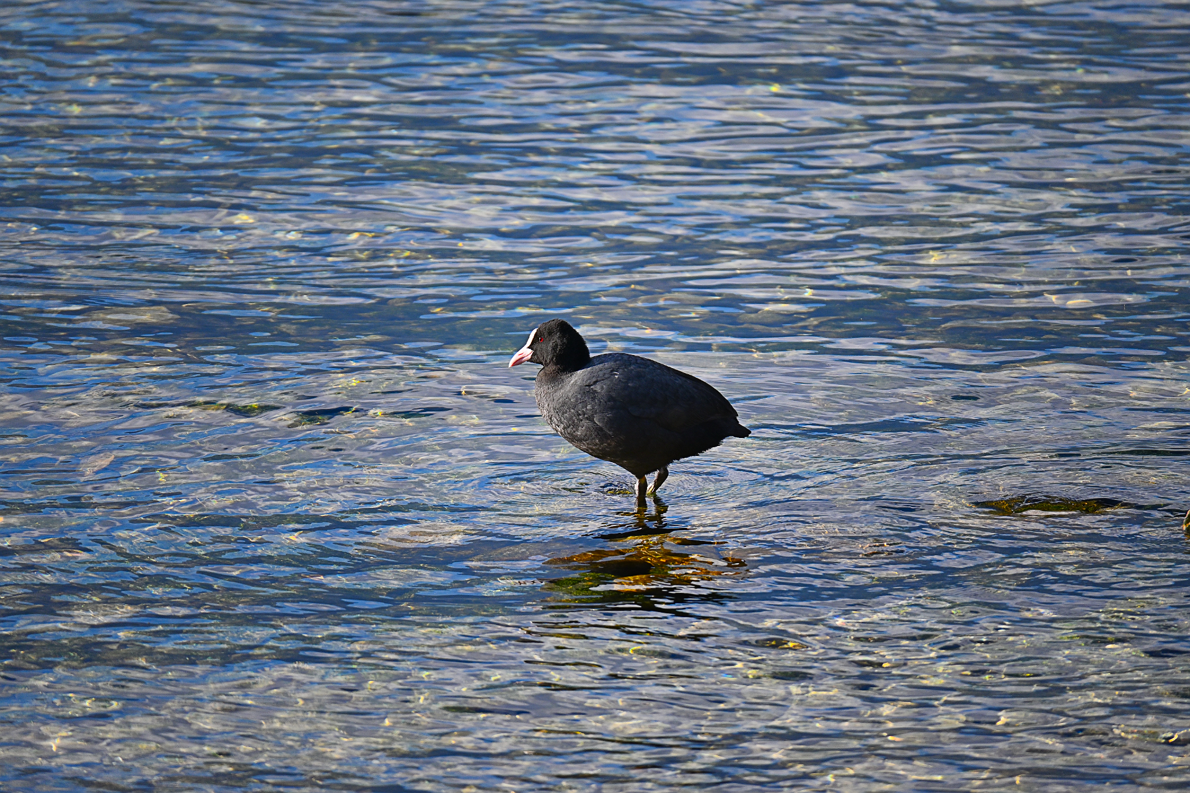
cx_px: 595
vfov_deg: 3.7
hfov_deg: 5.5
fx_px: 12395
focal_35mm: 375
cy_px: 396
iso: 320
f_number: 6.3
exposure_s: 1/1000
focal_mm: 250
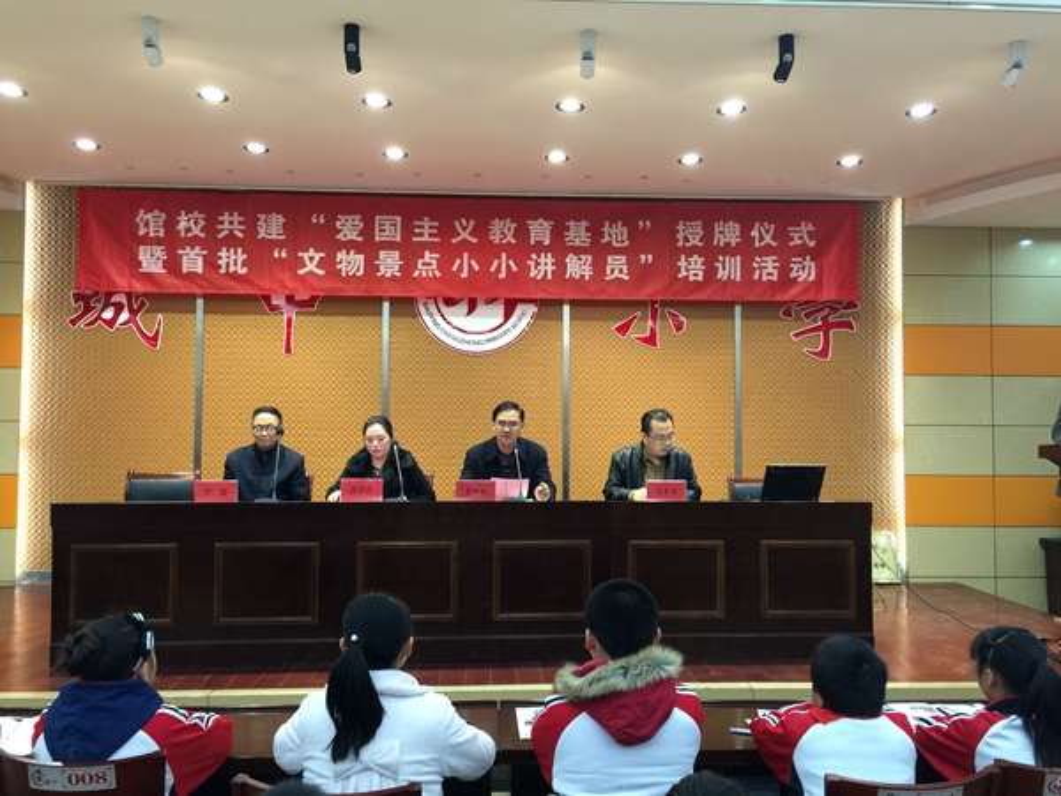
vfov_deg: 48.2
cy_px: 398
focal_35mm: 29
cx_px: 530
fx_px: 889
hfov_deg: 61.7
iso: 40
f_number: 2.2
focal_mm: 4.15
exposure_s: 1/15
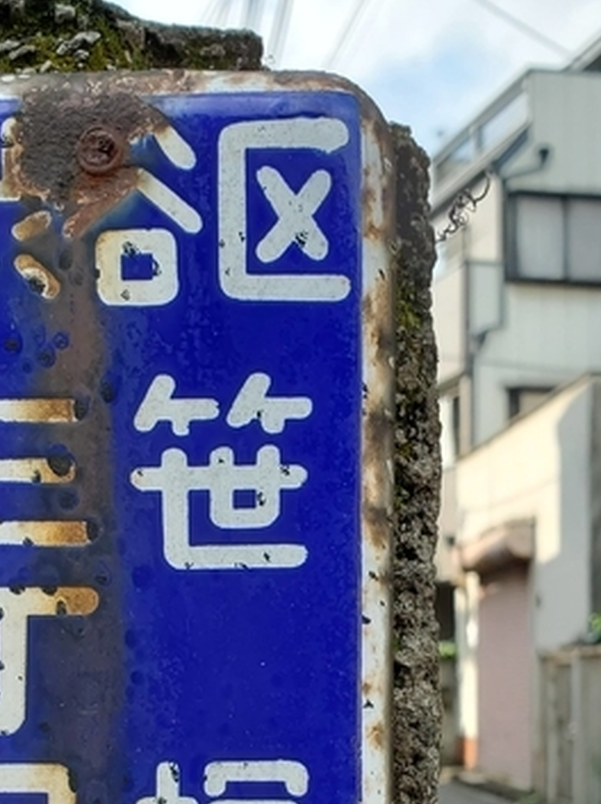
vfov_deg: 31.4
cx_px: 150
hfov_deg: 24.5
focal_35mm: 59
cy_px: 708
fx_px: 1368
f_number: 2.4
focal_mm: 4.3
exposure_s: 1/505
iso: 50
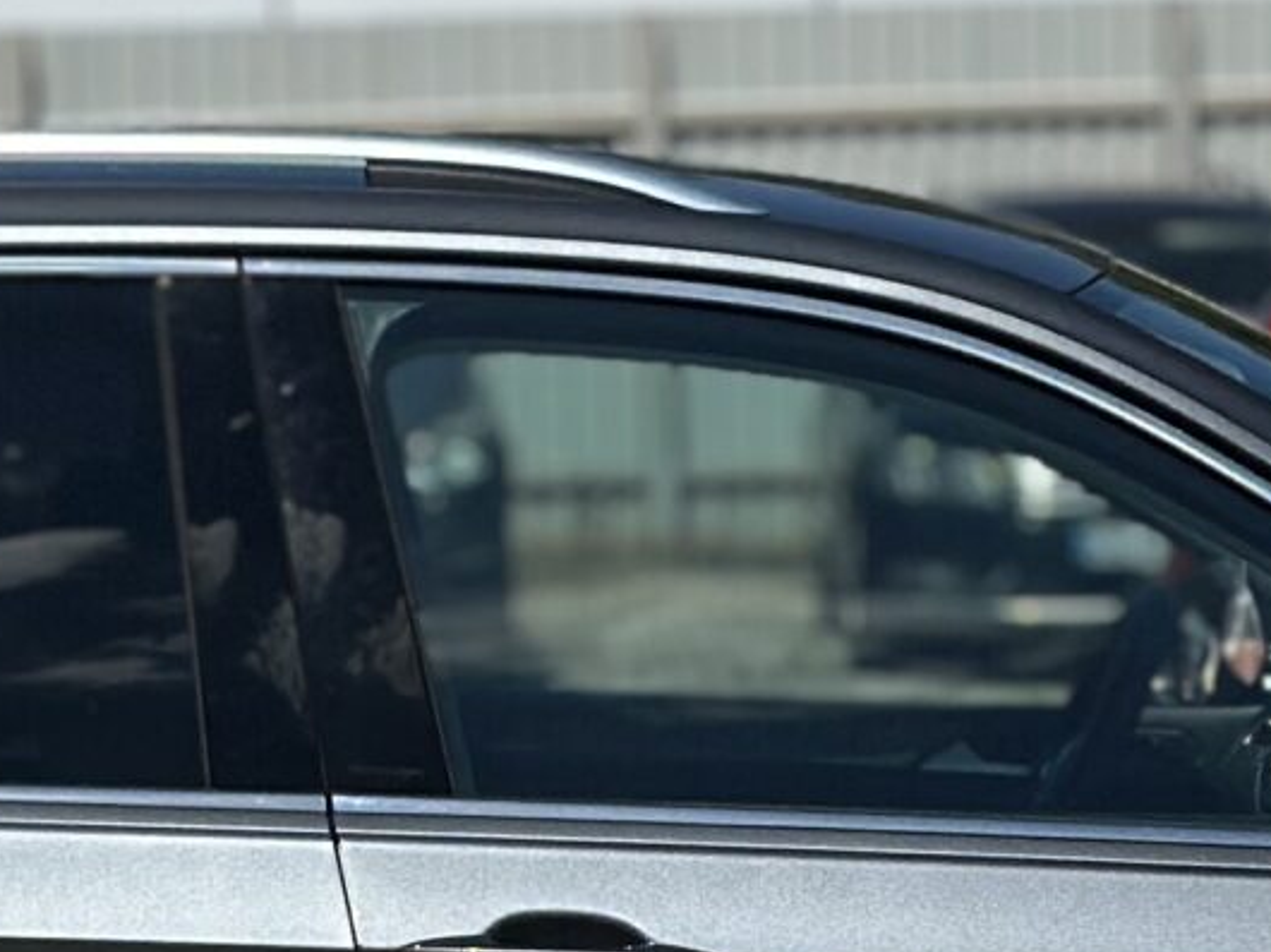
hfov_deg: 8.5
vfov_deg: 6.3
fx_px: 8515
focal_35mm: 232
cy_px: 1252
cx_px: 463
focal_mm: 6.86
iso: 100
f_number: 1.78
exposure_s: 1/15873
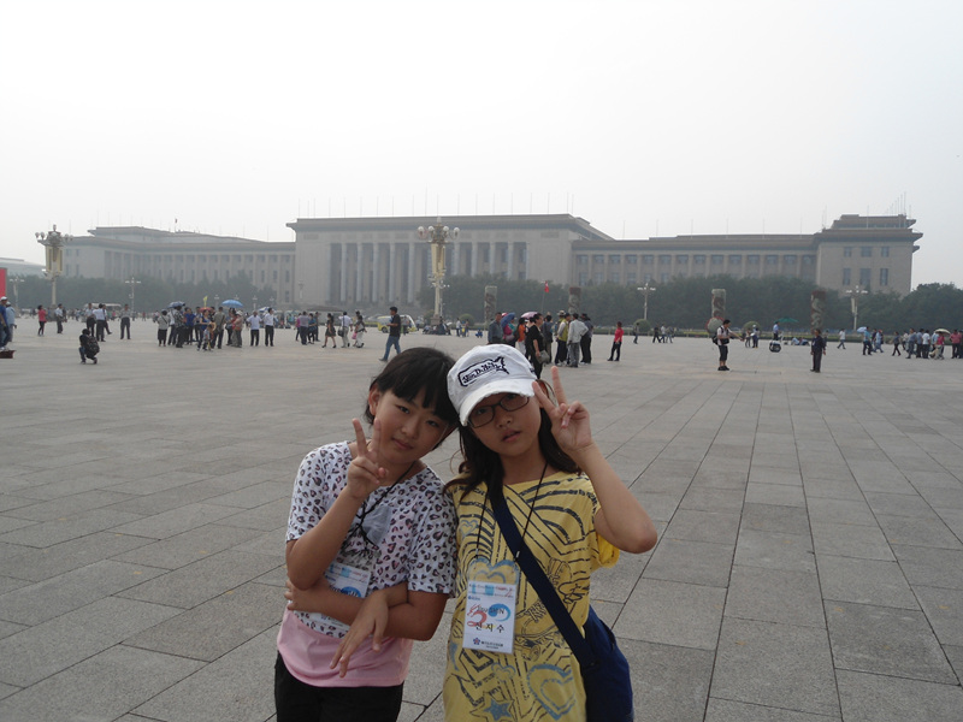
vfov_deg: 45.4
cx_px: 482
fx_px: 862
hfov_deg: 58.4
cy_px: 361
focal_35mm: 31
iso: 80
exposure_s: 1/200
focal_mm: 5.6
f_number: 8.5
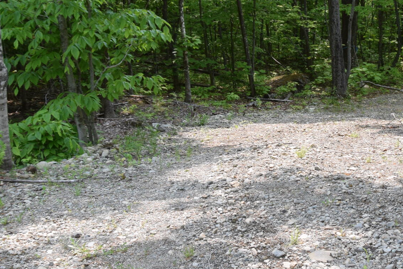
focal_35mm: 71
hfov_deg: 27.6
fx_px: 795
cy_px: 75
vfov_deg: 19.1
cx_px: 345
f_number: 8
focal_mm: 18
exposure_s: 1/250
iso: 400
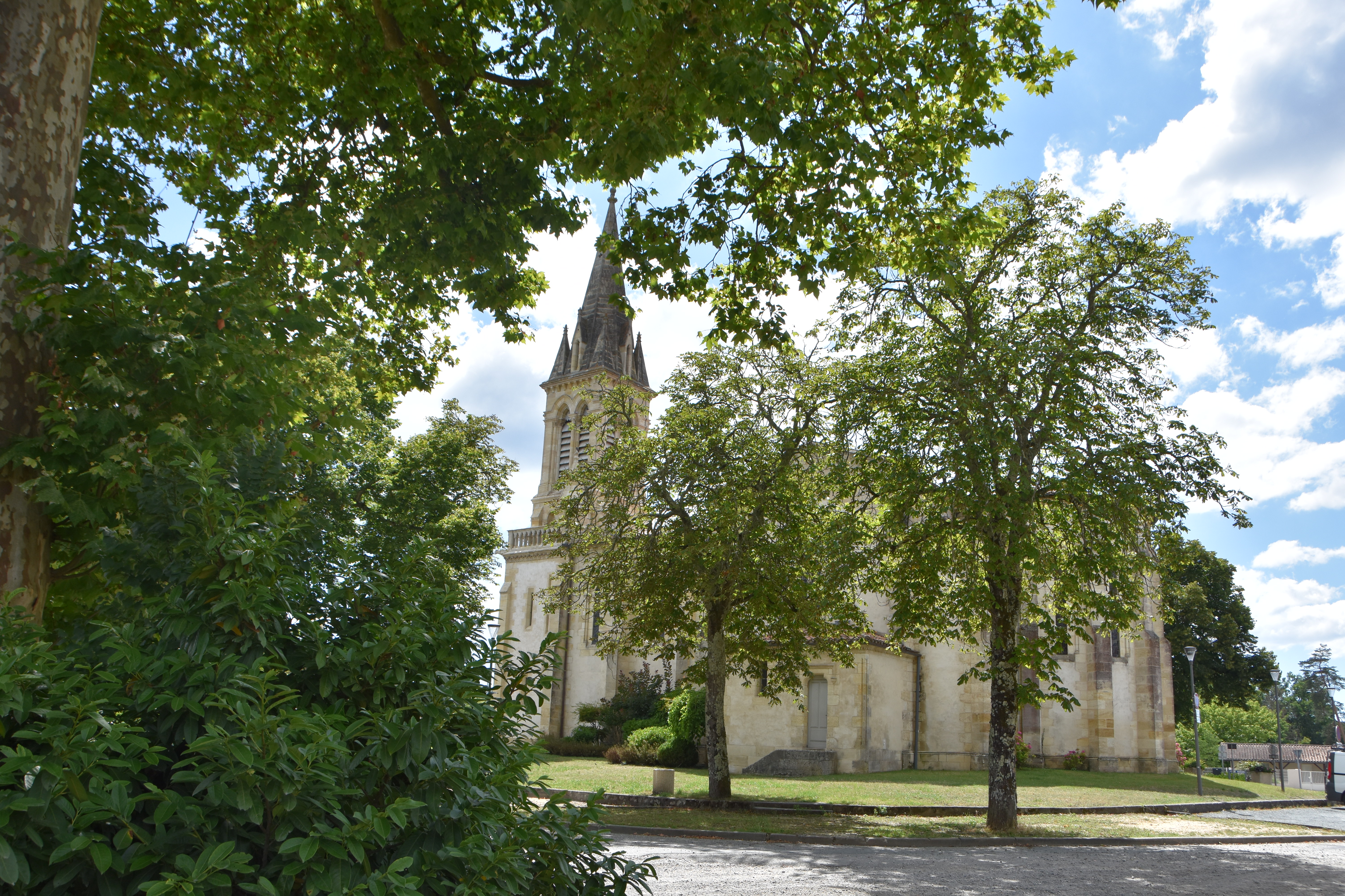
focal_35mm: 27
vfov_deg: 47.9
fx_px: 1009
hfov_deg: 67.4
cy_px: 448
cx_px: 672
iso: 220
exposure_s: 1/500
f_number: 8
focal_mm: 18
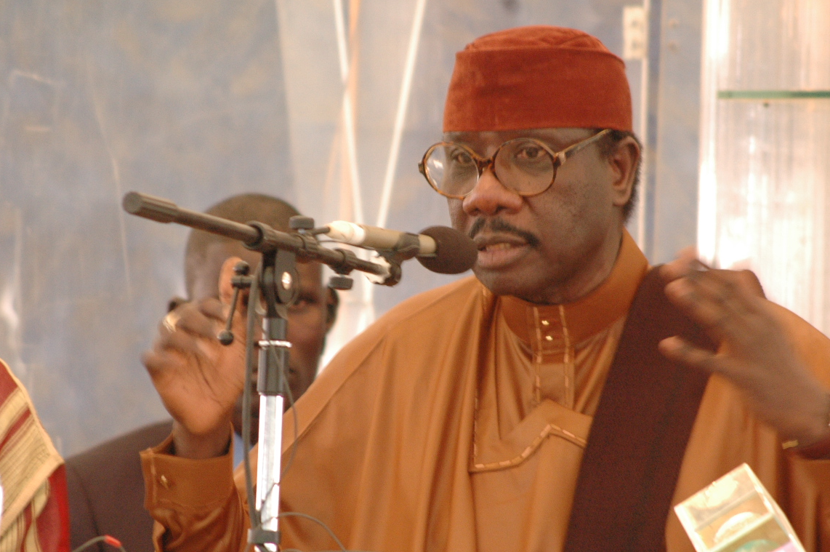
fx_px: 9098
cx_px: 445
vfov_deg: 3.5
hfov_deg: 5.2
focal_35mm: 395
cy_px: 267
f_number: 5.6
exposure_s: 1/60
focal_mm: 200
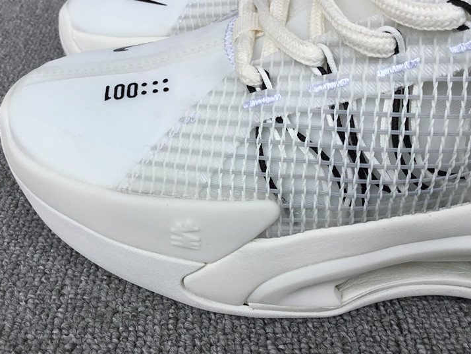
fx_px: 531
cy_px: 149
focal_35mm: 39
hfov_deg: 47.8
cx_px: 223
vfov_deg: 36.8
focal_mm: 3.3
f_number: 2.4
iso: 25
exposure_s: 1/562
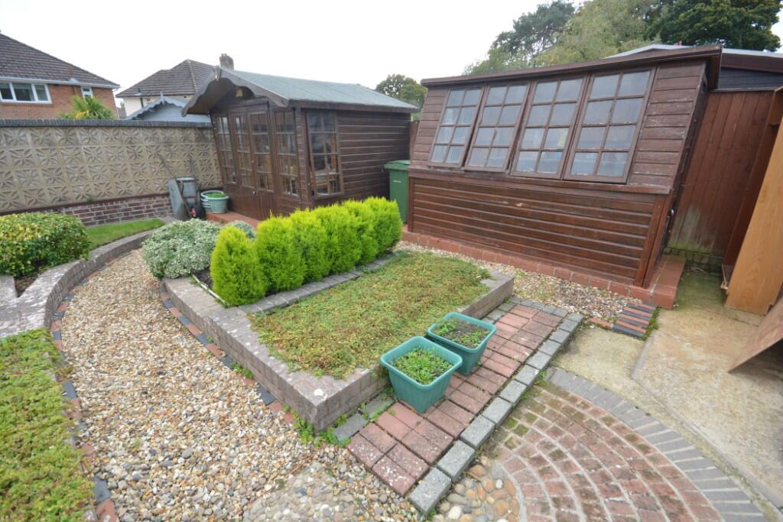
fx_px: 326
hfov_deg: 100.4
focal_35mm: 15
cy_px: 261
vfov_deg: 77.3
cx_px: 392
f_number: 8
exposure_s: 1/200
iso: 400
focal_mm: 10
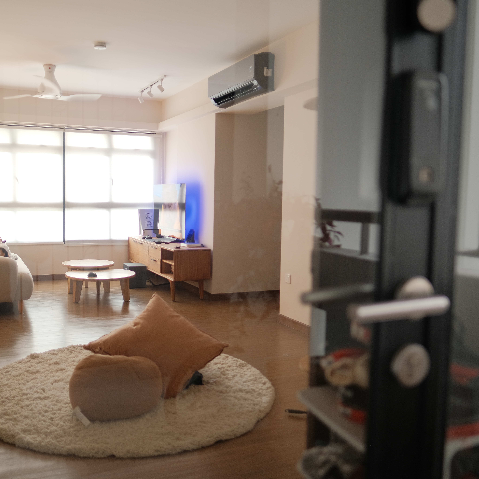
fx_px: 485
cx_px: 184
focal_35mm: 31
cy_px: 238
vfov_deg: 52.5
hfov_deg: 52.1
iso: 320
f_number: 1.4
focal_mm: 16
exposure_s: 1/100
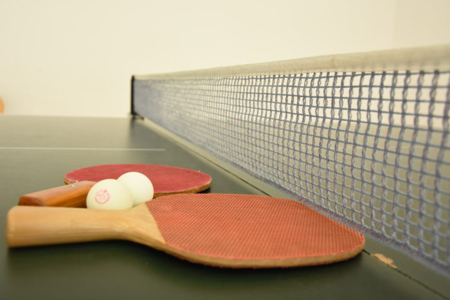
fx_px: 413
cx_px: 225
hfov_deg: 57.2
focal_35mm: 33
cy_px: 150
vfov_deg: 40.0
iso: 800
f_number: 4.5
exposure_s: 1/125
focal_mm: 22
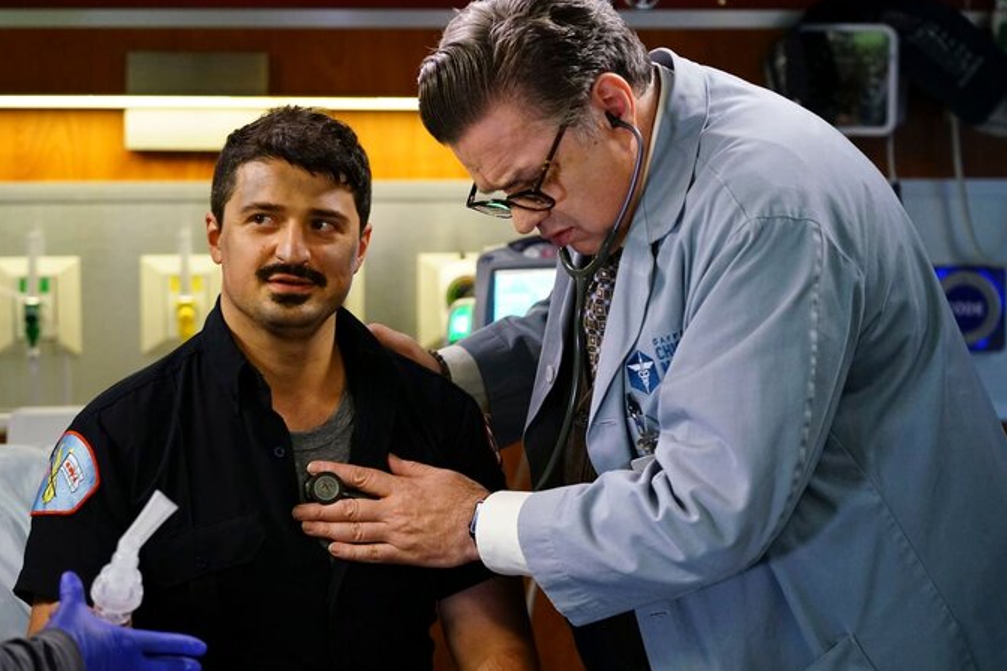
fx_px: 3328
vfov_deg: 11.5
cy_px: 369
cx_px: 542
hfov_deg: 17.2
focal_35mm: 119
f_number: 3.2
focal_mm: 100
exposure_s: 1/125
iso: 4000
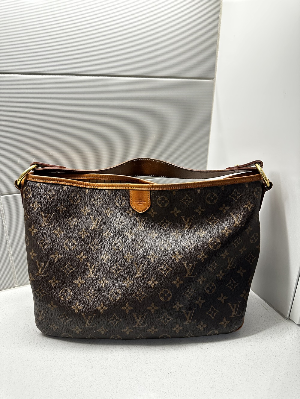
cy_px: 200
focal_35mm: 24
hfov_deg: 56.8
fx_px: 277
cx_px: 150
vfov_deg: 71.6
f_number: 1.78
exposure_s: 1/60
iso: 320
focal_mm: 6.86
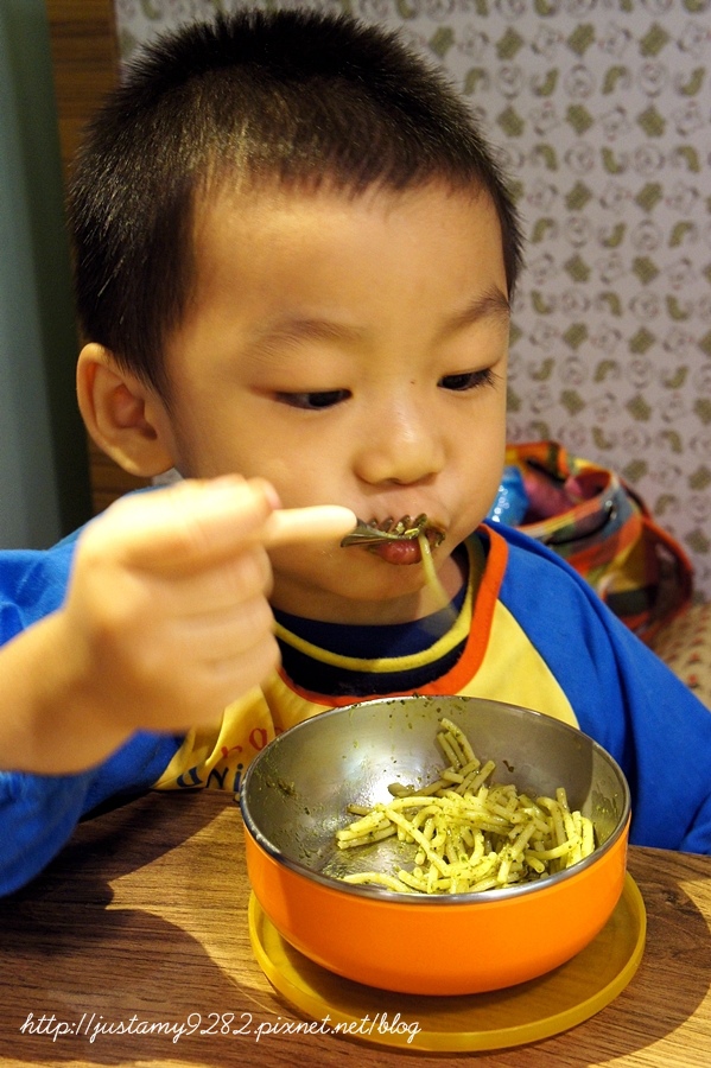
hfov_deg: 30.8
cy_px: 534
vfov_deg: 45.0
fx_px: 1290
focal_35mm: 44
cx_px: 356
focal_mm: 29
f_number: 8
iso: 1600
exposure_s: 1/10
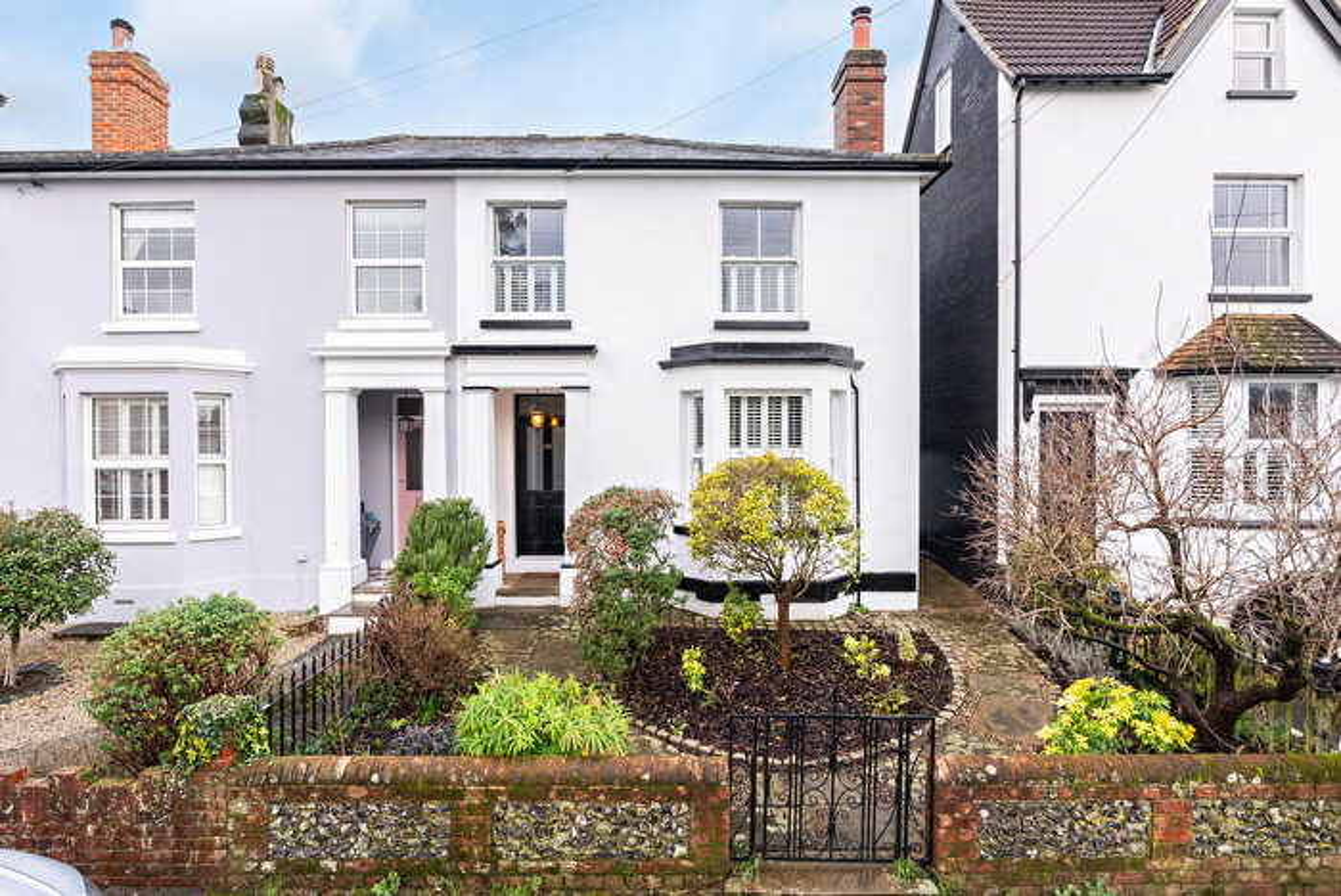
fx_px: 615
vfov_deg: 72.2
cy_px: 448
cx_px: 670
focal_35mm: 16
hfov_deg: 94.9
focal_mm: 16.5
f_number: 7.1
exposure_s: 1/500
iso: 2000
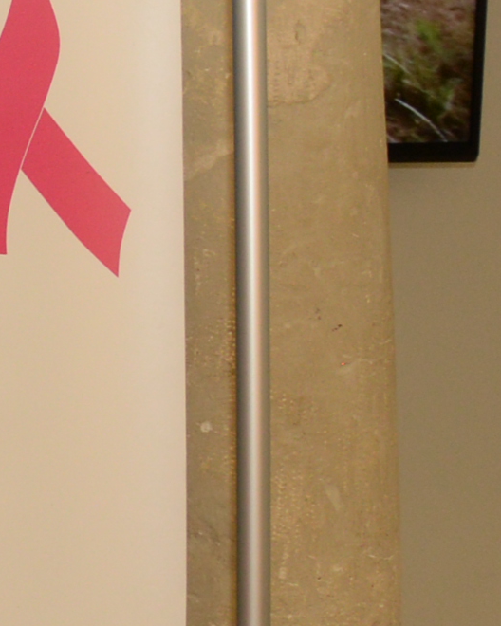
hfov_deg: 7.3
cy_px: 43
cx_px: -1501
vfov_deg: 12.4
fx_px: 2854
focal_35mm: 154
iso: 800
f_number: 7.1
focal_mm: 24
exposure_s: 1/60
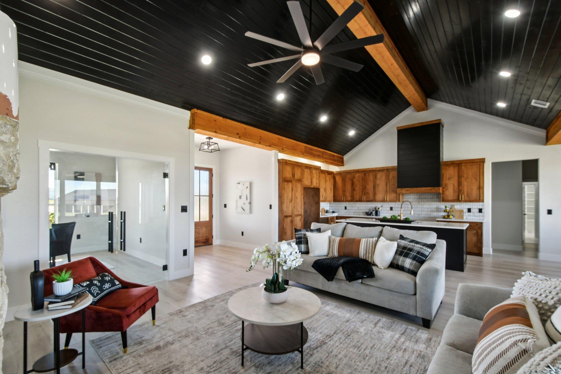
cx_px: 280
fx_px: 234
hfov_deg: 100.4
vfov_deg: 77.3
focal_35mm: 15
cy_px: 187
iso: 400
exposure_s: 1/30
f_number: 8
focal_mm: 10
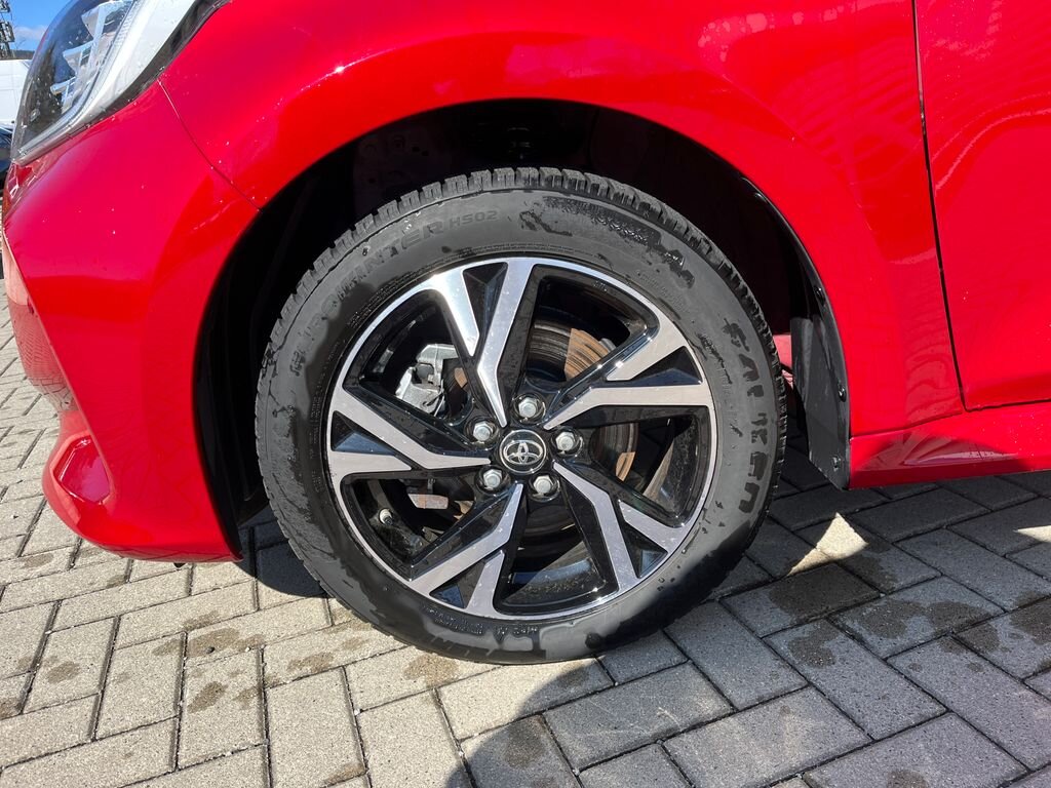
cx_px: 526
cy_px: 394
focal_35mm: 26
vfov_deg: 53.1
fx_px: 789
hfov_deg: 67.3
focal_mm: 5.1
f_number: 1.6
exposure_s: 1/1106
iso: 50
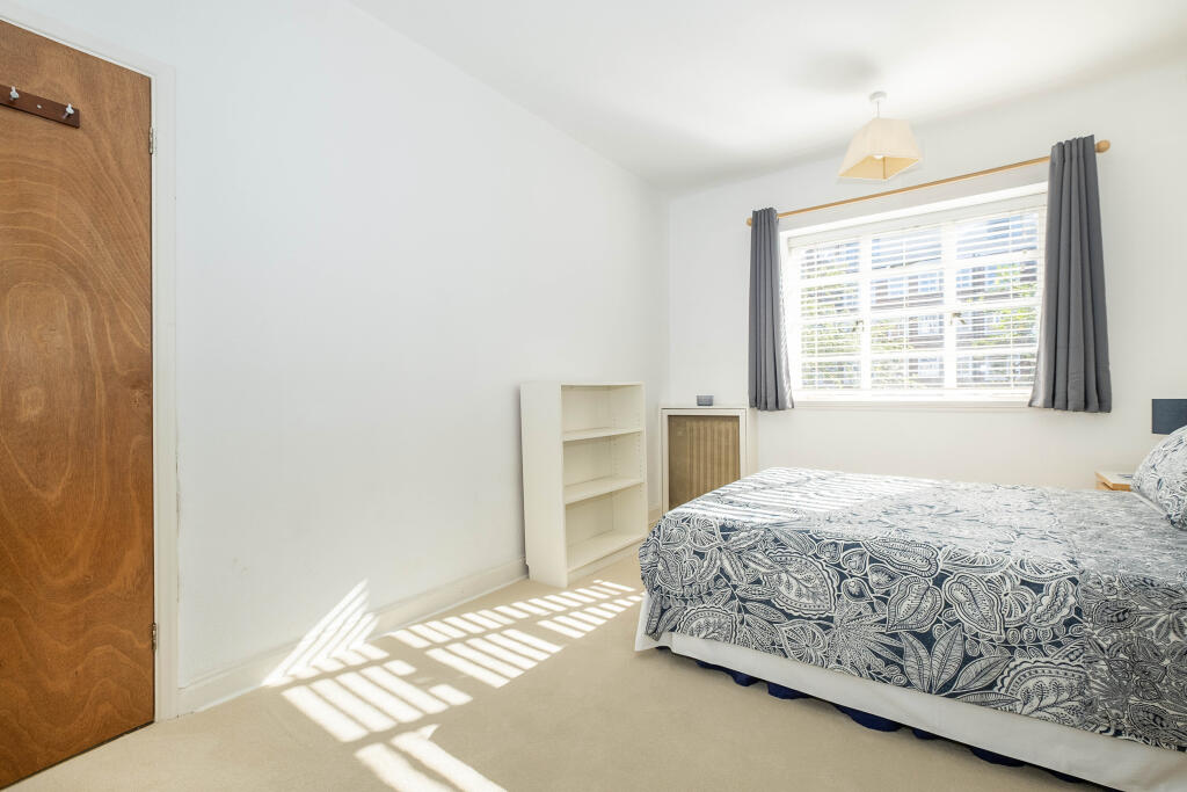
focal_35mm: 15
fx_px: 495
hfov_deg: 100.4
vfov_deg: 77.3
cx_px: 594
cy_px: 396
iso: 250
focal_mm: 10
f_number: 9
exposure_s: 1/80
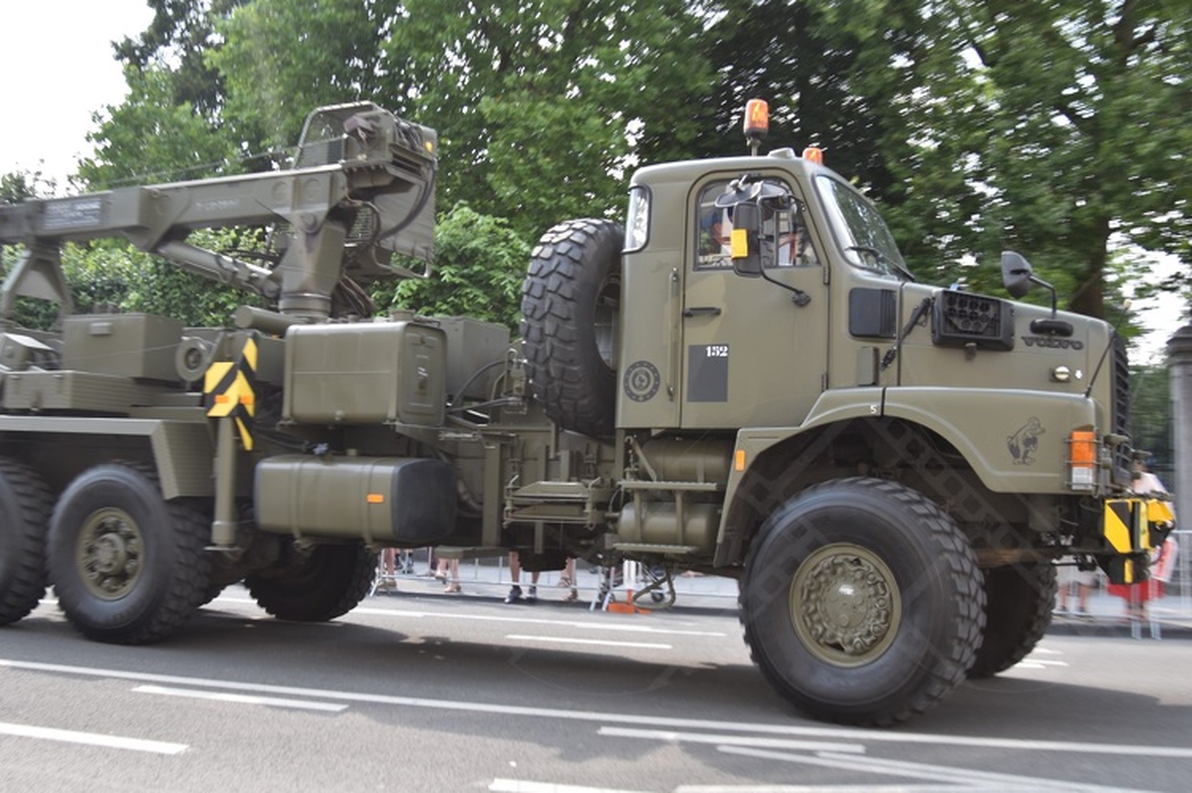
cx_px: 586
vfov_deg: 35.0
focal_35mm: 38
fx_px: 1257
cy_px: 403
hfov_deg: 50.7
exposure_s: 1/125
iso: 100
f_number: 5.6
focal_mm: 24
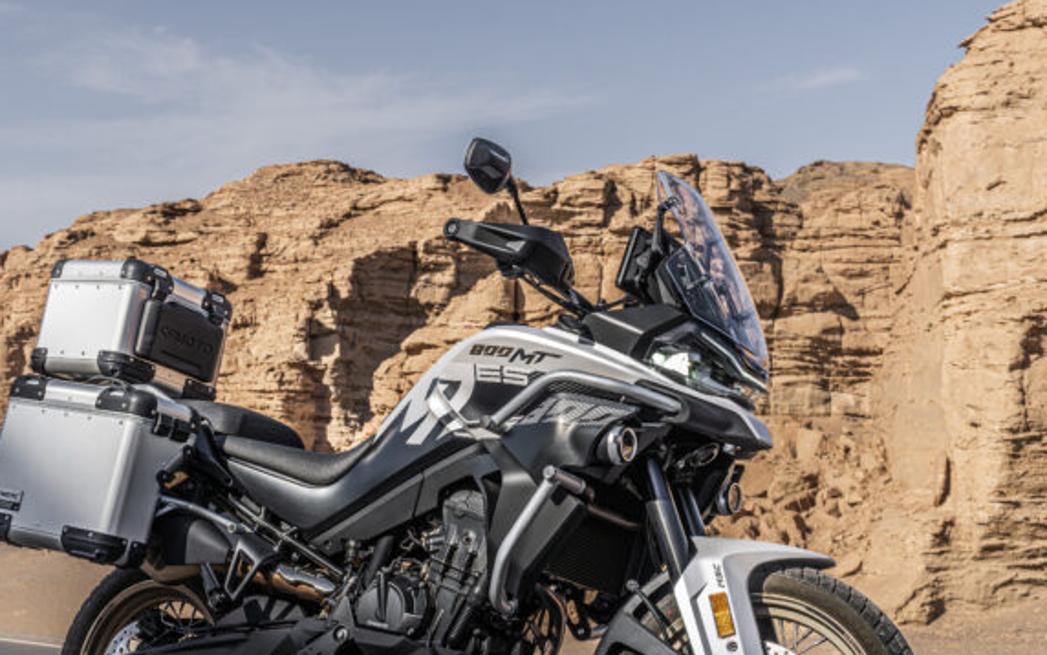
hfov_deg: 32.9
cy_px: 369
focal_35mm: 62
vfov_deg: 21.0
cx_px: 447
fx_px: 1770
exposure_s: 1/640
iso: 50
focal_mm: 34
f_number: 7.1
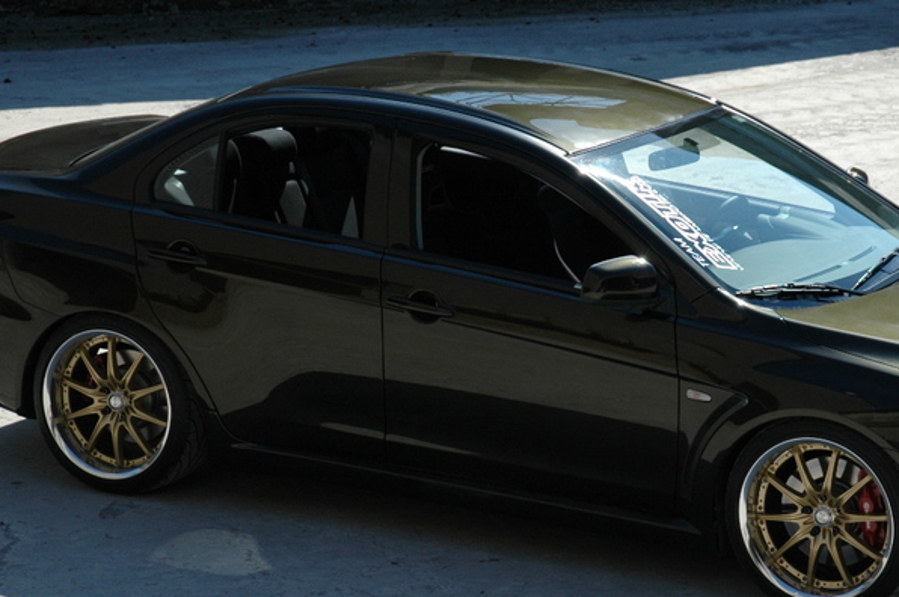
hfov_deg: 15.3
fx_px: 3343
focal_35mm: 134
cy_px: 260
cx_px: 618
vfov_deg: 10.2
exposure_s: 1/1250
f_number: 4.5
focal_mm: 52
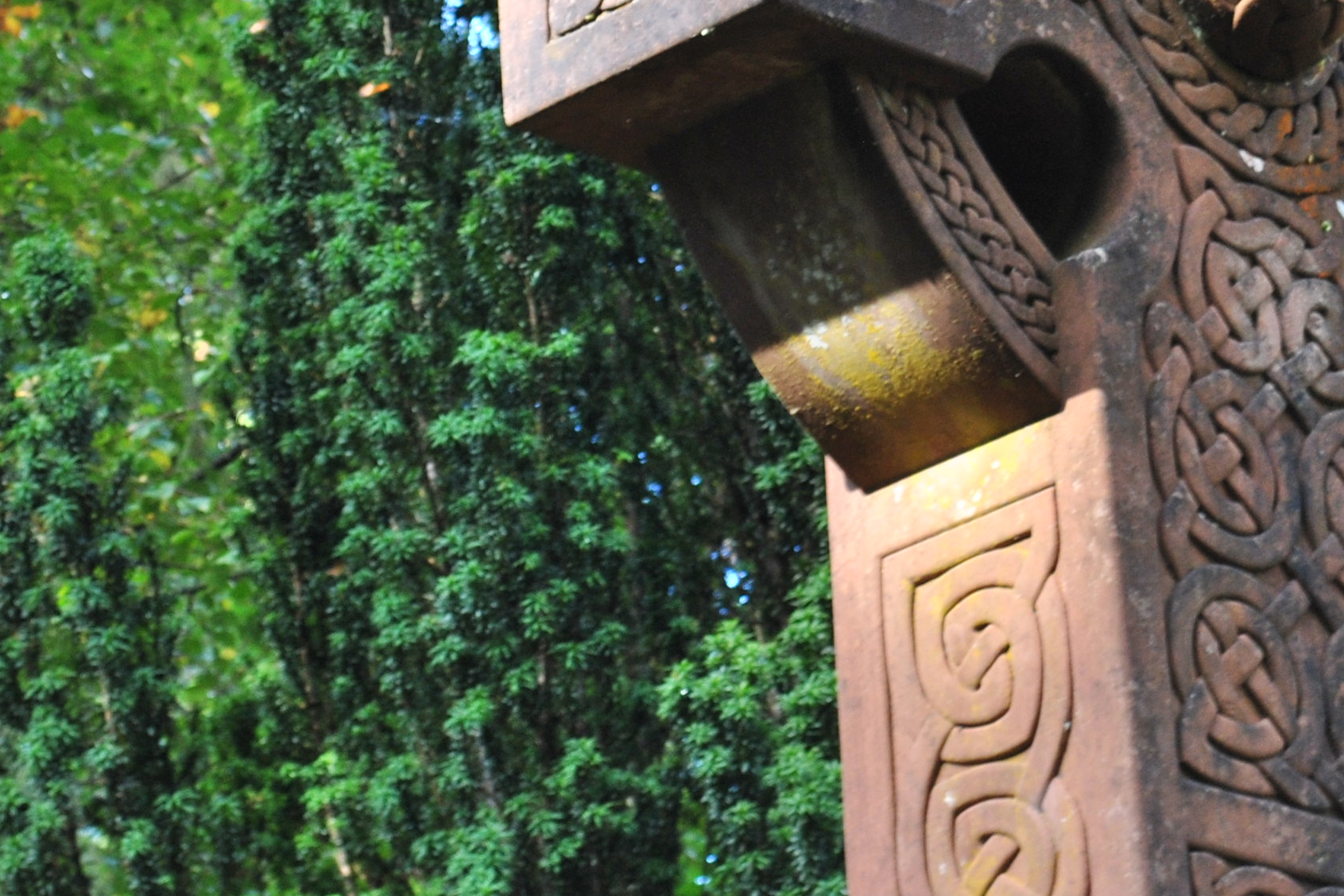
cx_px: 1040
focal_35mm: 189
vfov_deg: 7.2
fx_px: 7060
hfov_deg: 10.8
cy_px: -64
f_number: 8
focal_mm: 55
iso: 200
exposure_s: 1/80
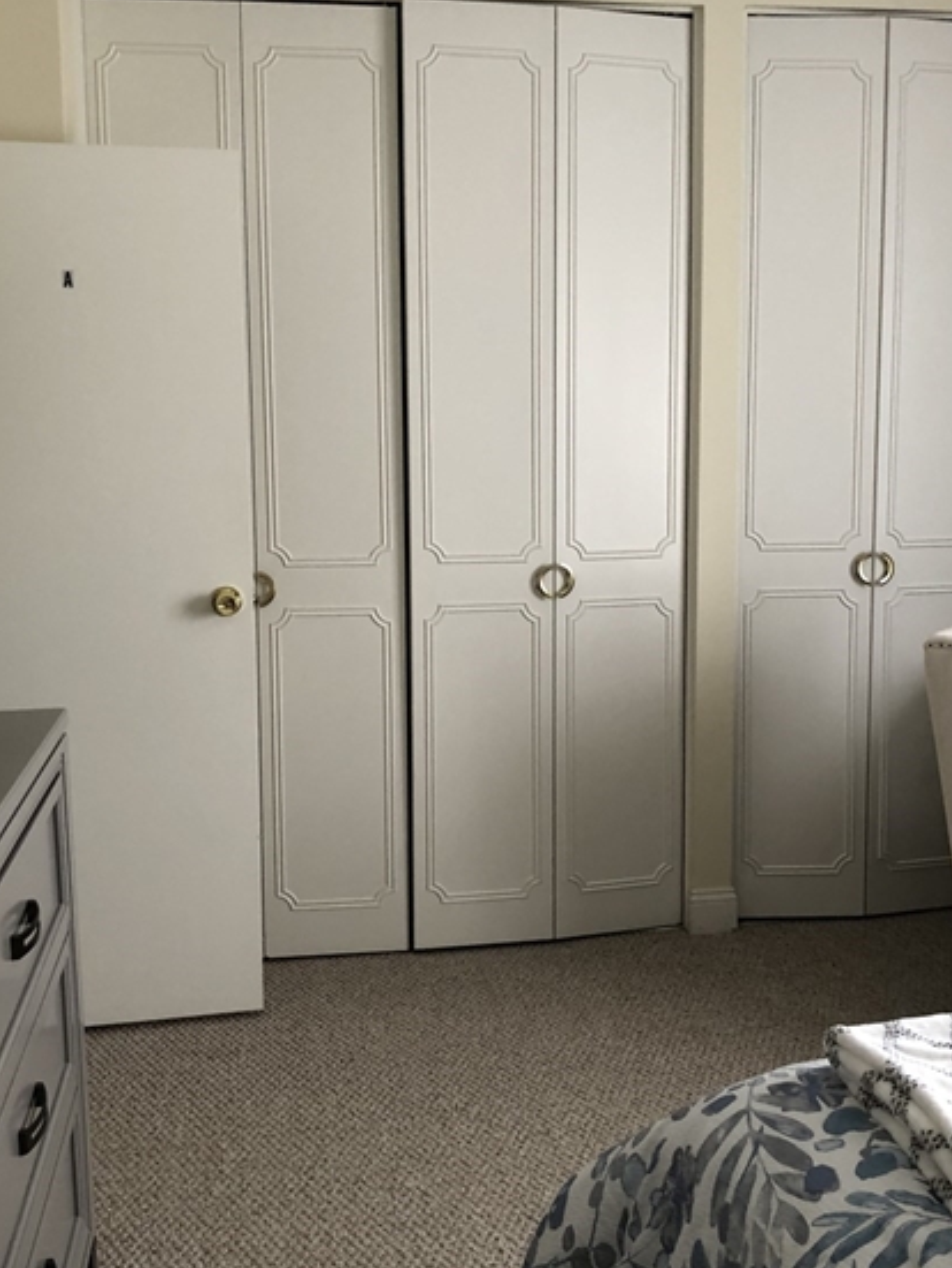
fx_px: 1428
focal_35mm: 39
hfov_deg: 36.8
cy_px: 626
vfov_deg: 47.8
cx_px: 501
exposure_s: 1/17
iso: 40
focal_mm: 3.99
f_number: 1.8
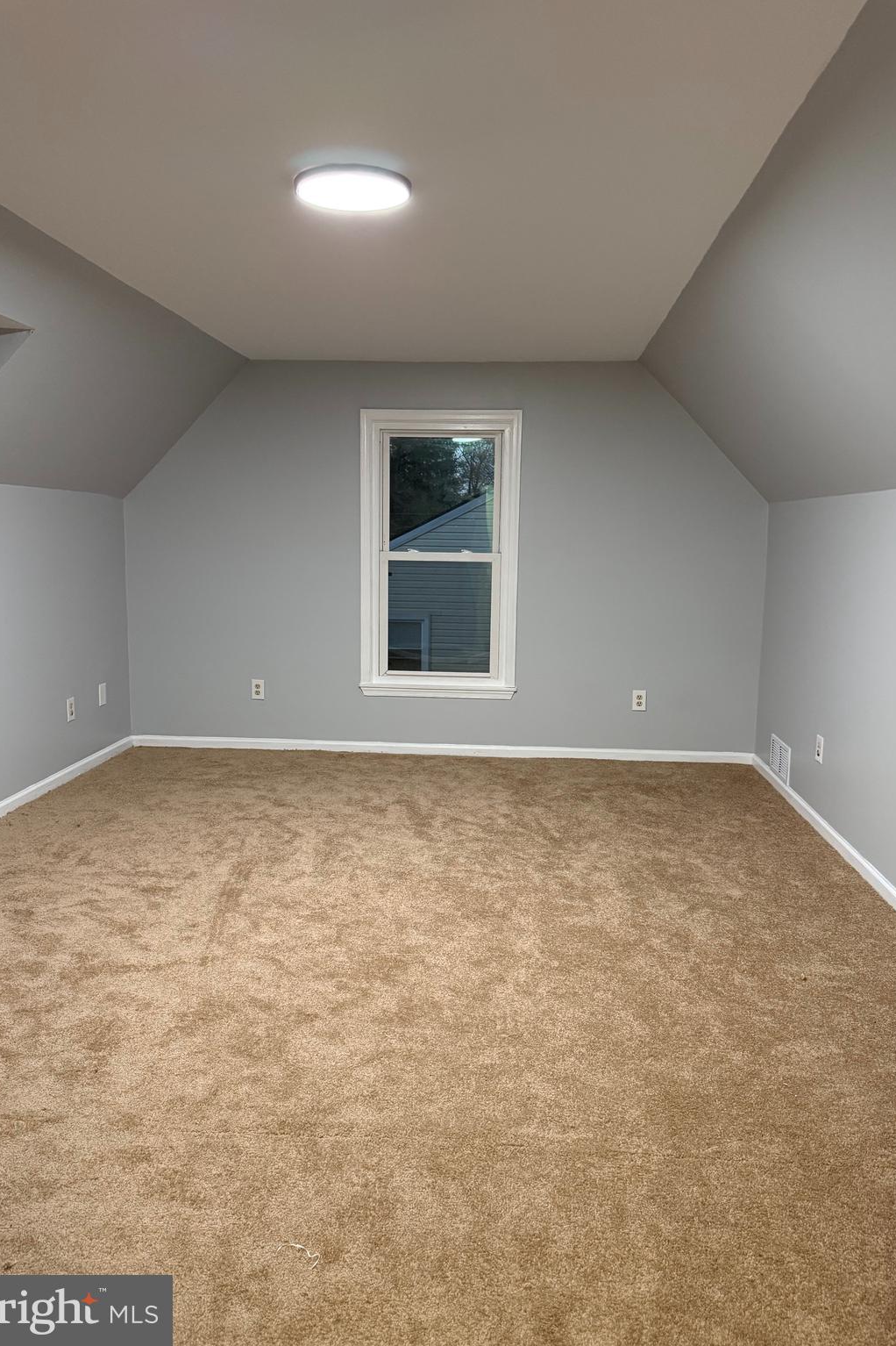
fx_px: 934
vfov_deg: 71.5
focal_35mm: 25
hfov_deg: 51.3
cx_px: 459
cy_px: 673
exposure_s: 1/60
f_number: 1.78
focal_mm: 6.76
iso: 400
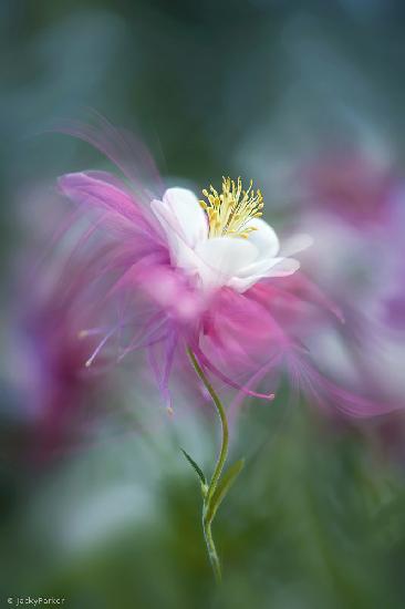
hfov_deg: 13.0
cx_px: 202
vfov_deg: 19.5
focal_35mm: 105
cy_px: 304
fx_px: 1774
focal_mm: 105
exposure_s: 1/640
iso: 250
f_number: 3.2
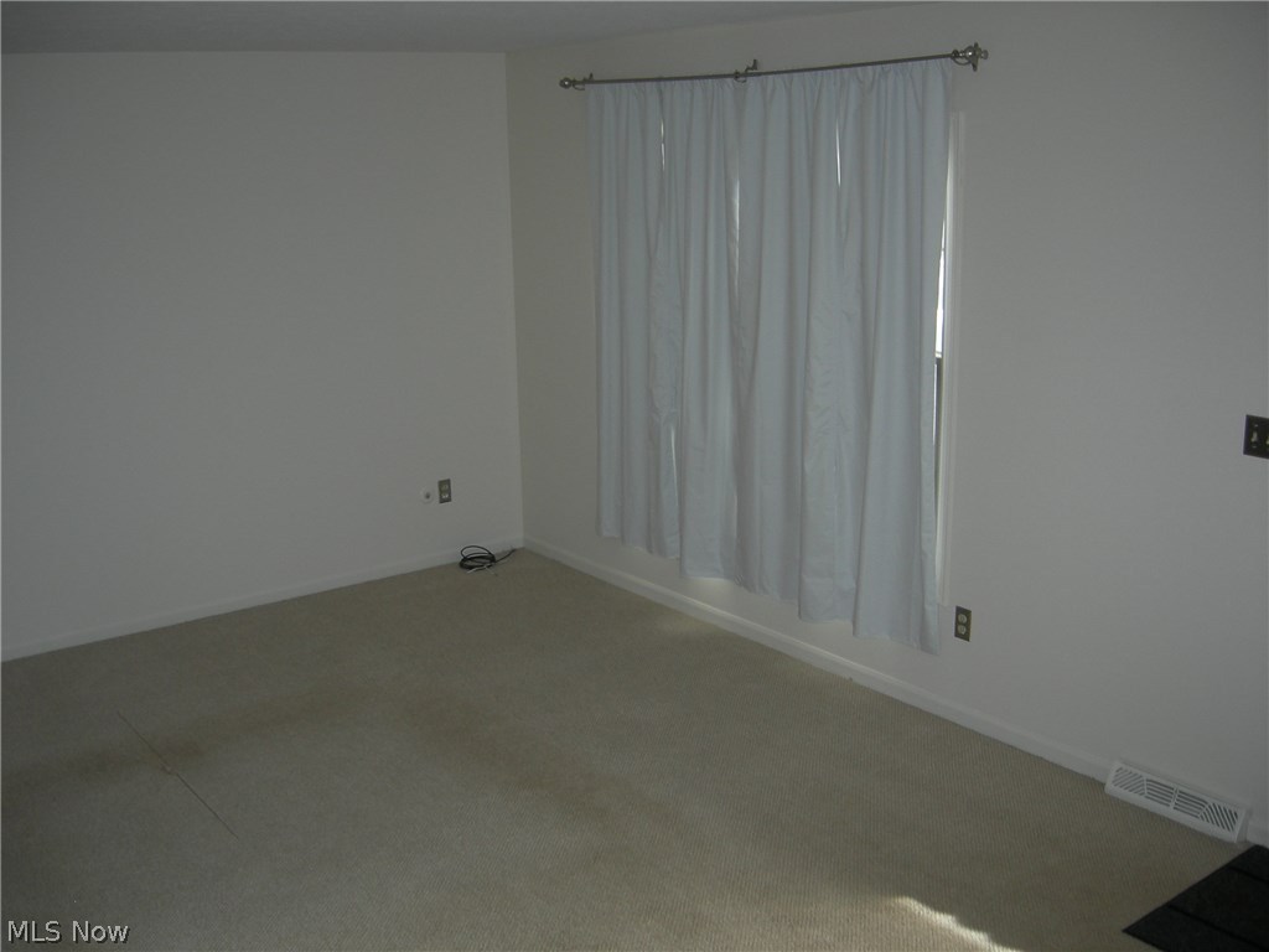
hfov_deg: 51.4
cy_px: 476
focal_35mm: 36
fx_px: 1320
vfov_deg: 39.7
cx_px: 634
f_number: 2.7
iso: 64
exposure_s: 1/60.1
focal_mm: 7.5
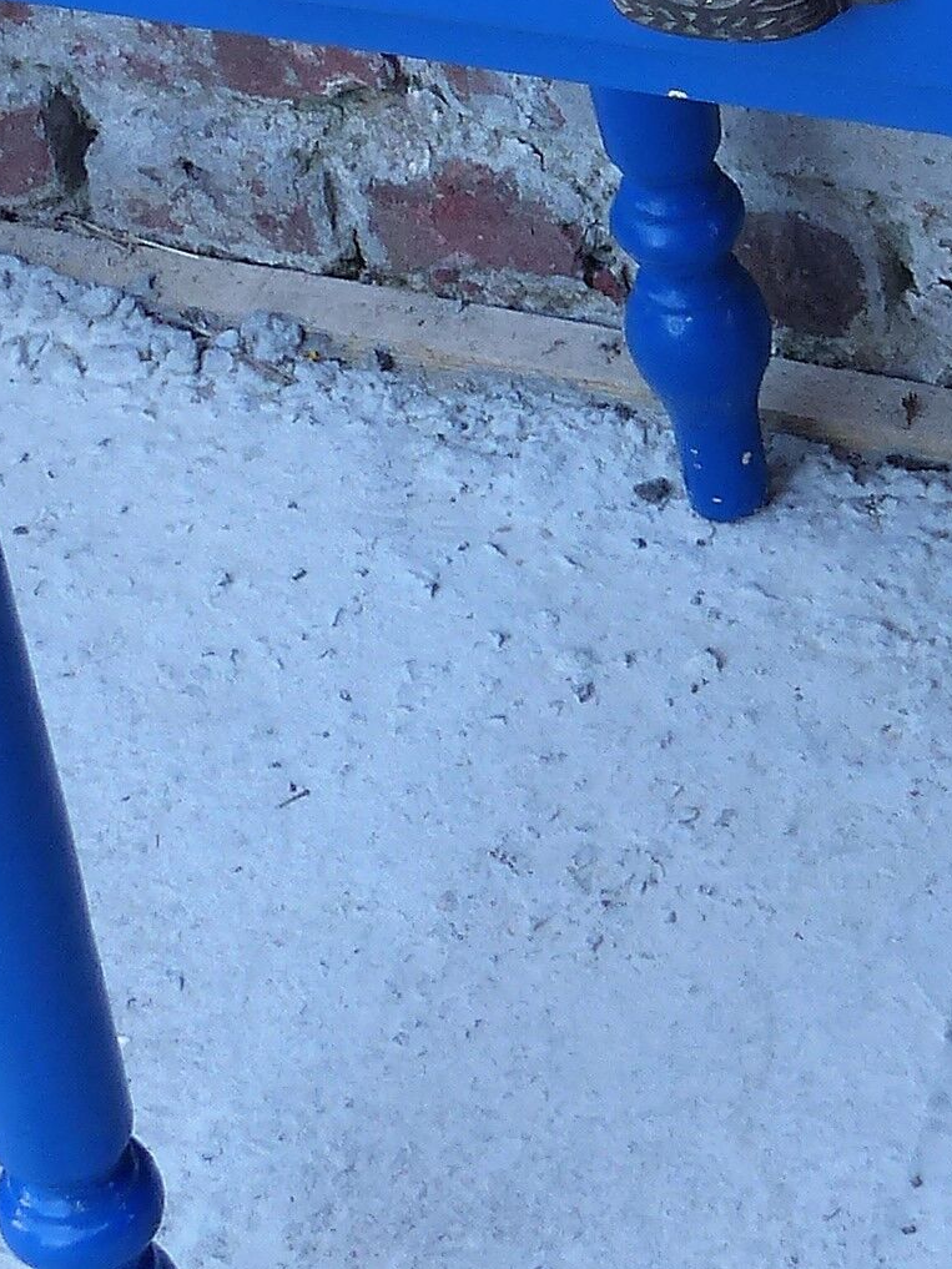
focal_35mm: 173
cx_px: 962
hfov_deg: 8.5
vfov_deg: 11.3
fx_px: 6342
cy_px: -55
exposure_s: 1/100
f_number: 2.8
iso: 100
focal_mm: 7.6
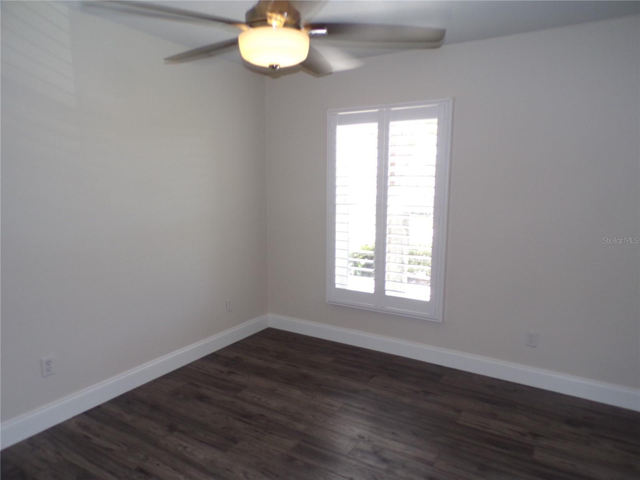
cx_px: 320
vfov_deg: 56.8
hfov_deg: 71.6
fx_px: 444
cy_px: 240
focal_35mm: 24
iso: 100
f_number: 3
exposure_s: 1/56
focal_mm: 4.3
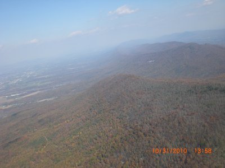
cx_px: 112
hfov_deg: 49.0
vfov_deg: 37.7
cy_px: 84
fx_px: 247
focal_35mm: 38
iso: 50
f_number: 4.4
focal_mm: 6.3
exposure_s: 1/500
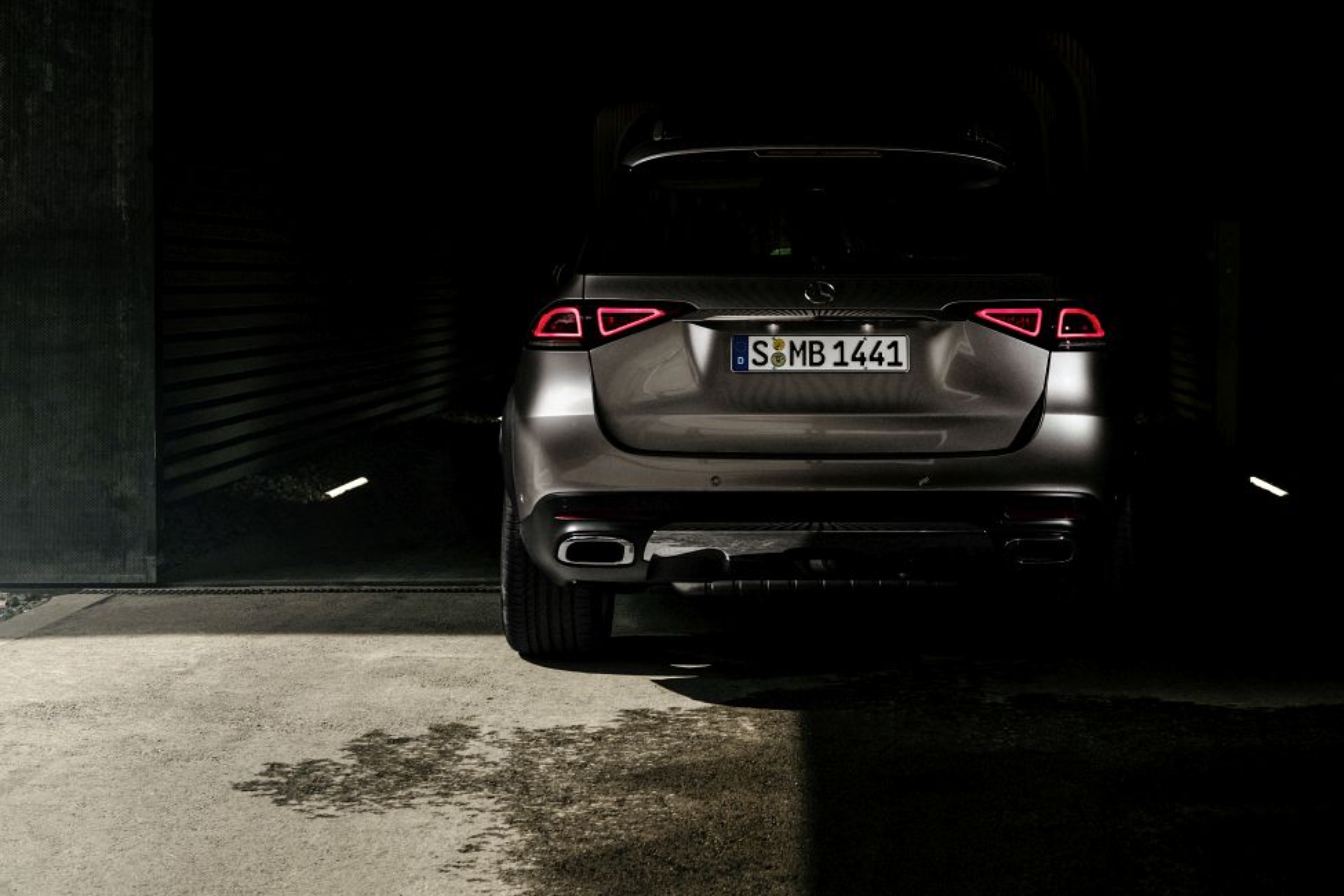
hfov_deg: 31.3
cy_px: 341
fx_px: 2389
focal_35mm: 64
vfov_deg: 21.2
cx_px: 828
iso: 100
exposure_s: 1/100
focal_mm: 48
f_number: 5
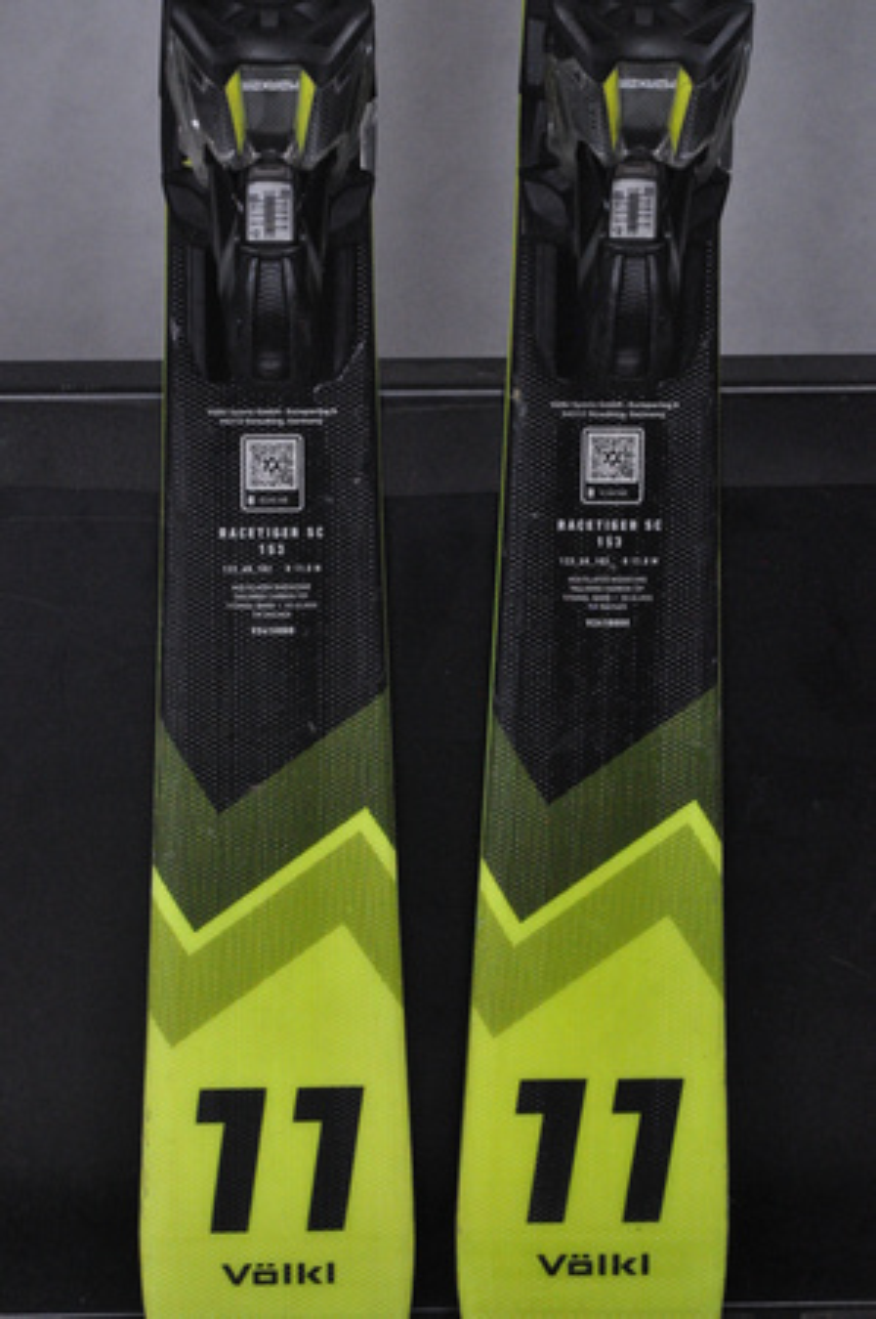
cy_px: 660
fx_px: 4664
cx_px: 438
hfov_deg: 10.7
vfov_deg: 16.1
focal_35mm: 128
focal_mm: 85
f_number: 9.5
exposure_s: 1/125
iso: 3200
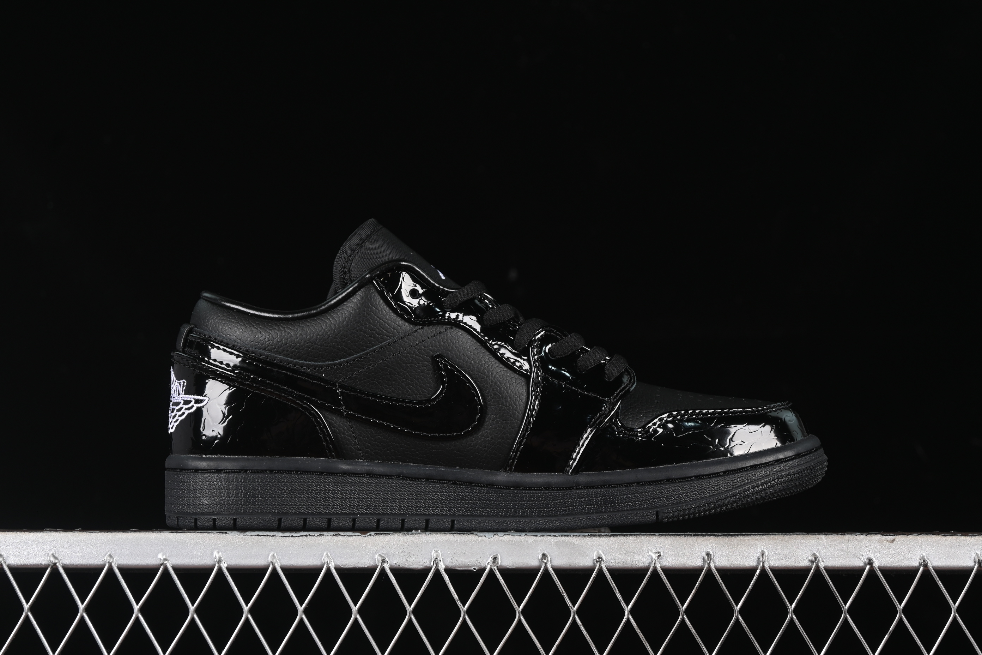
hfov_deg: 27.0
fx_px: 2046
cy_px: 328
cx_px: 491
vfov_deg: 18.2
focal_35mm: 75
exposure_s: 1/50
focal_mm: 50
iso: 160
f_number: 6.3
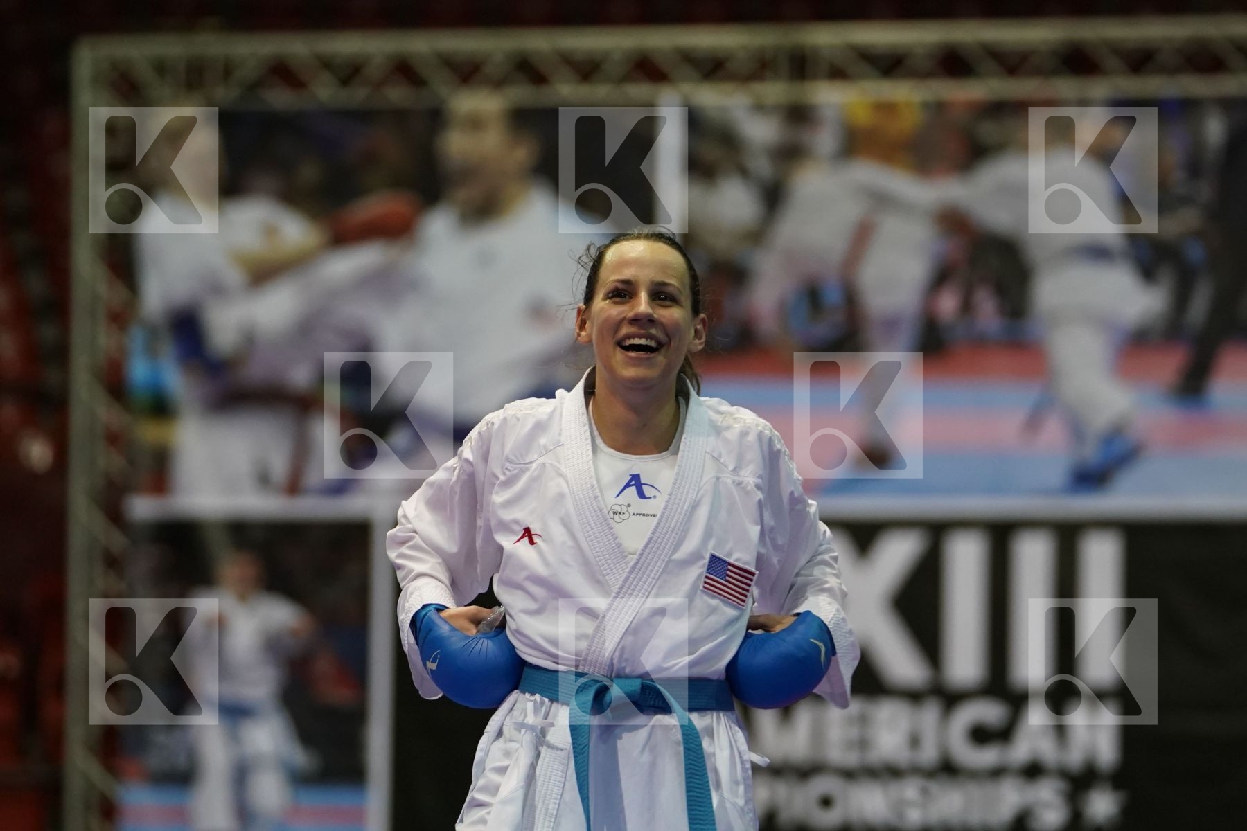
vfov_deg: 5.8
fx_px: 8243
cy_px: 416
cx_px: 624
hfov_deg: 8.7
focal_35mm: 238
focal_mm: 159
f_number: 2.8
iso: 2500
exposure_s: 1/250
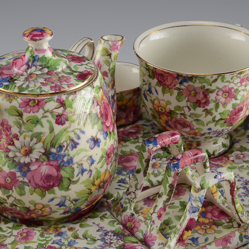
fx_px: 700
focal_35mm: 86
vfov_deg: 20.1
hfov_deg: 20.2
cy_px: 157
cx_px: 102
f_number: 13
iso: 100
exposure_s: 1/80
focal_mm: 32
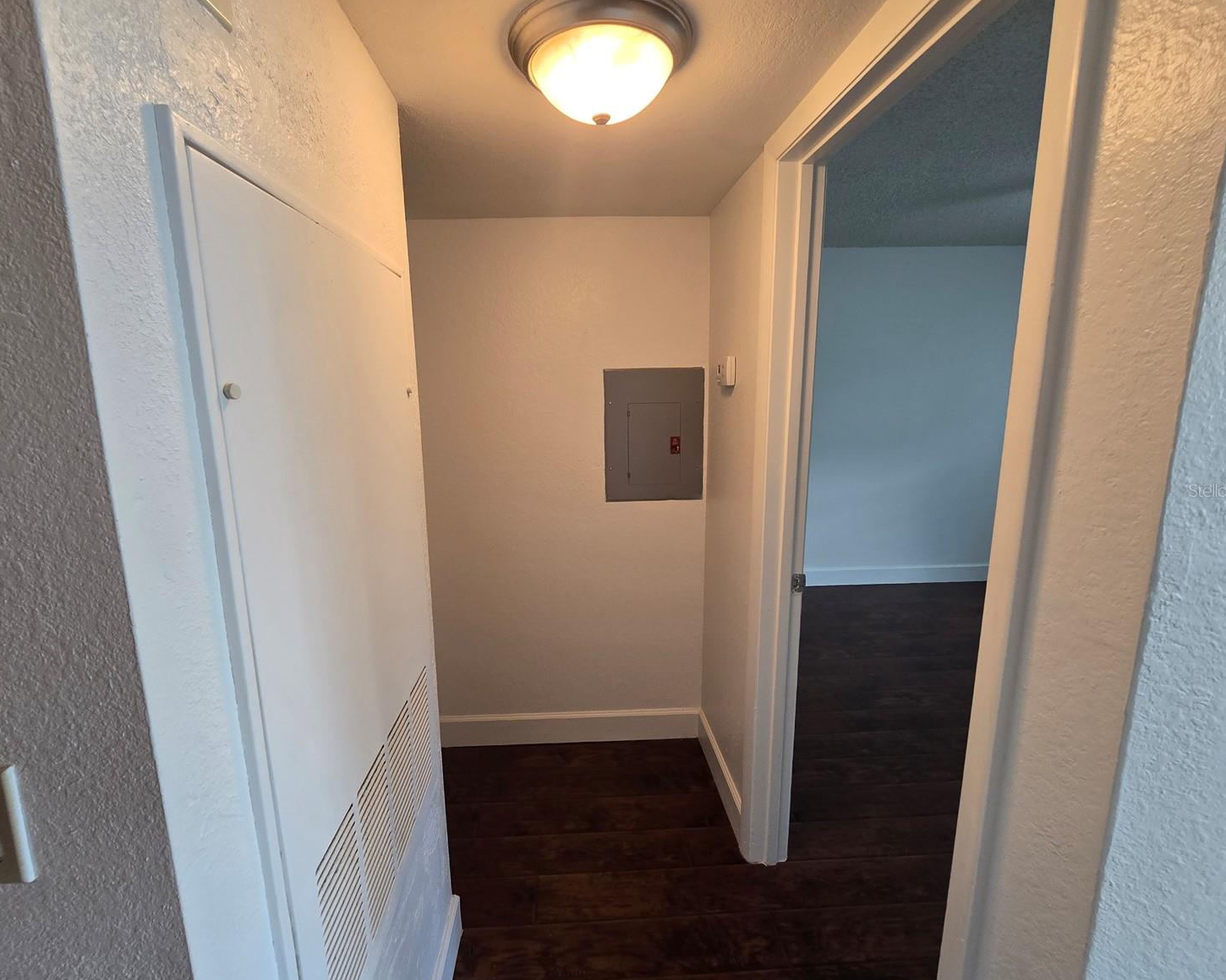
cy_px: 490
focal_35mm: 14
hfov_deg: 100.7
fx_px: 508
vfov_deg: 88.0
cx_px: 592
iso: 160
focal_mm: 2.2
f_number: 2.2
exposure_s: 1/60
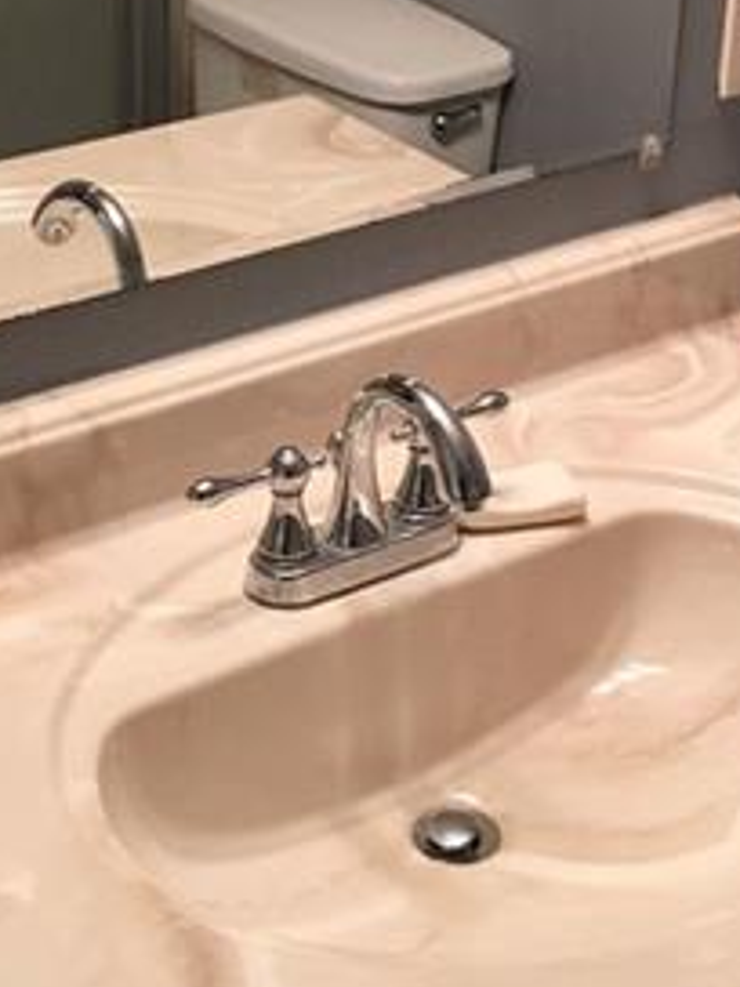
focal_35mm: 82
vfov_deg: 23.3
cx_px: 446
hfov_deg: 18.0
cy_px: 116
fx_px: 2337
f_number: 2.2
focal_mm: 4.15
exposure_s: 1/15
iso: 50
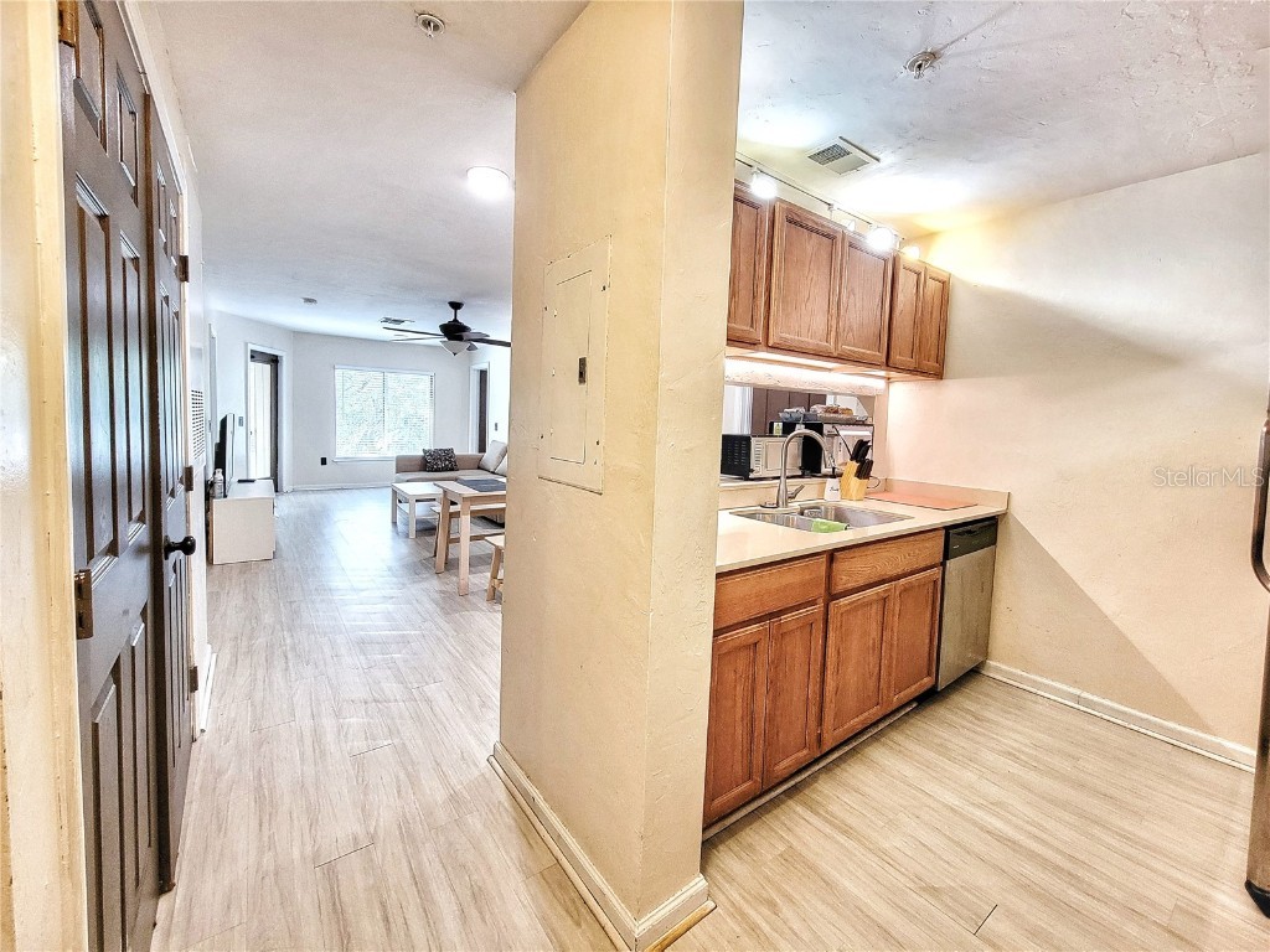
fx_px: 477
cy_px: 476
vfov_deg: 89.9
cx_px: 635
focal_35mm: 13
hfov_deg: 106.2
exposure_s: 1/60
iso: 400
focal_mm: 2.2
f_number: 2.2
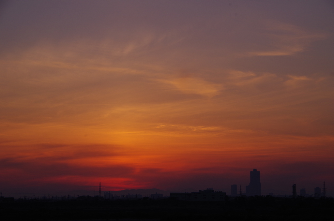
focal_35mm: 102
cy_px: 110
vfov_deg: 13.4
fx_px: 944
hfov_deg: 20.1
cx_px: 167
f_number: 11
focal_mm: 68
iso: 200
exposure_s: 1/100
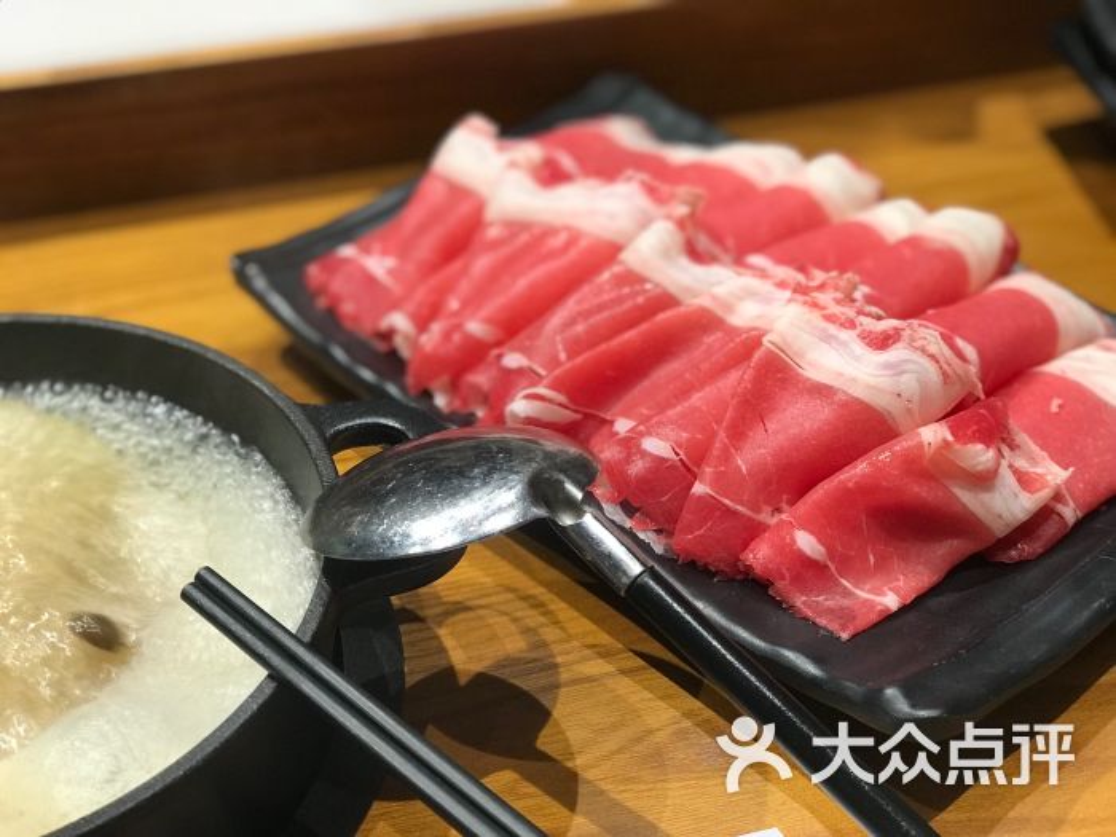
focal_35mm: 57
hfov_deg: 33.8
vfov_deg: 25.7
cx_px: 558
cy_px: 418
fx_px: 1838
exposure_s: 1/100
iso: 200
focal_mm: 6.6
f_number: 2.8
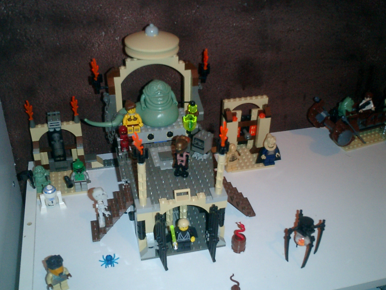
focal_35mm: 39
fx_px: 435
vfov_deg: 36.8
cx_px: 178
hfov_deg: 47.8
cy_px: 156
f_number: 3.2
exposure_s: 1/30
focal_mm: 7.5
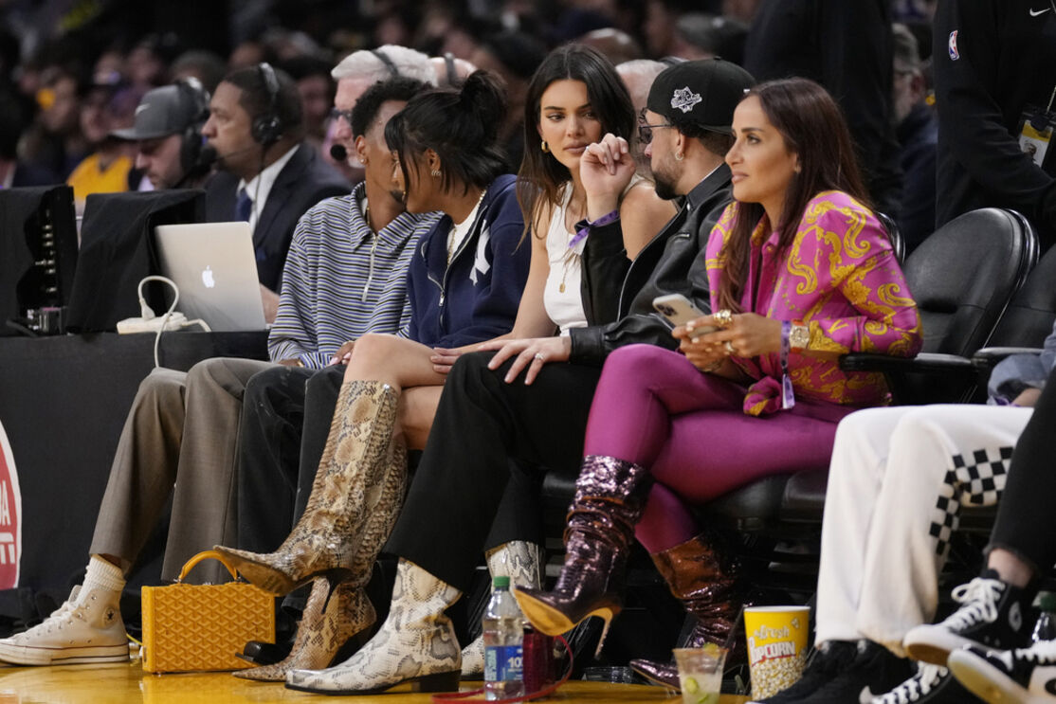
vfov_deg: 5.1
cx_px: 528
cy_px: 352
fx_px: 7862
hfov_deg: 7.7
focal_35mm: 268
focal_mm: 179
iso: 4000
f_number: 2.8
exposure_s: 1/1600
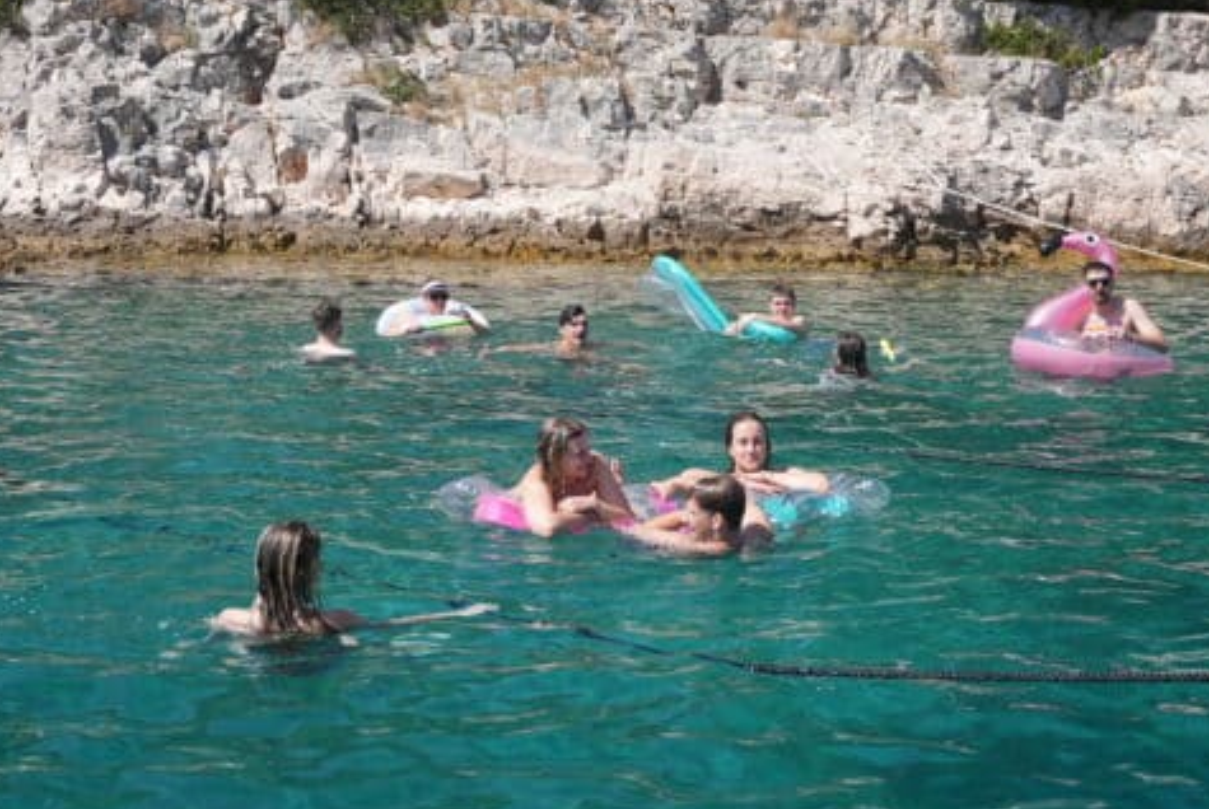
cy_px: 291
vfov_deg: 21.4
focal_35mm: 64
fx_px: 2140
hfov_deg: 31.5
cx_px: 593
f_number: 2.8
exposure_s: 1/1000
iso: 125
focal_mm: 39.4
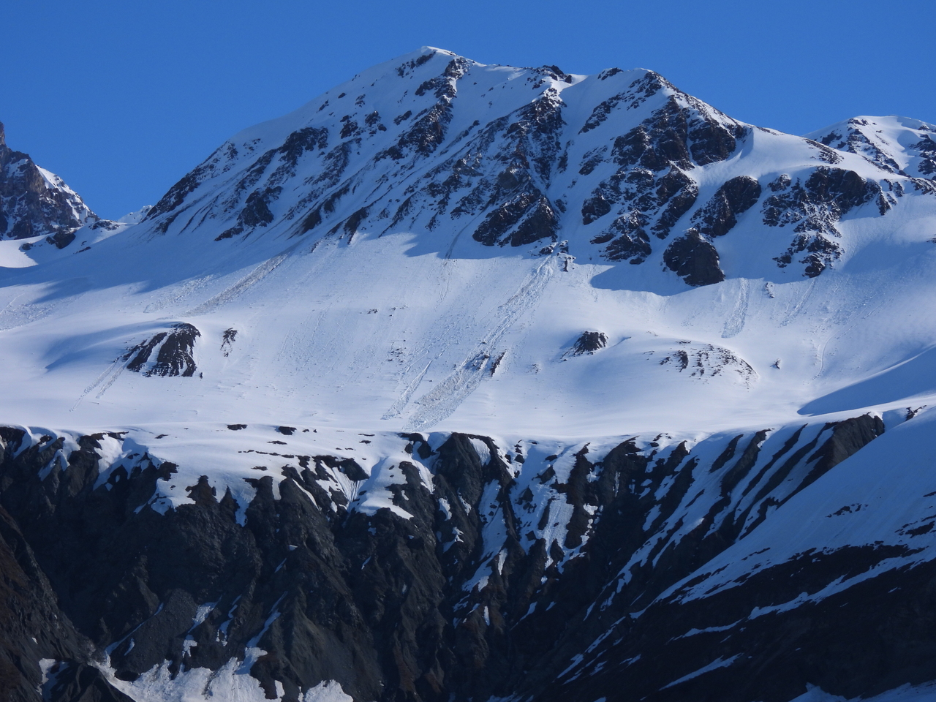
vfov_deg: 11.0
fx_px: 3650
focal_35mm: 135
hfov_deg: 14.6
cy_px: 351
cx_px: 468
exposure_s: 1/2000
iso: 100
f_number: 4.5
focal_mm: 24.1
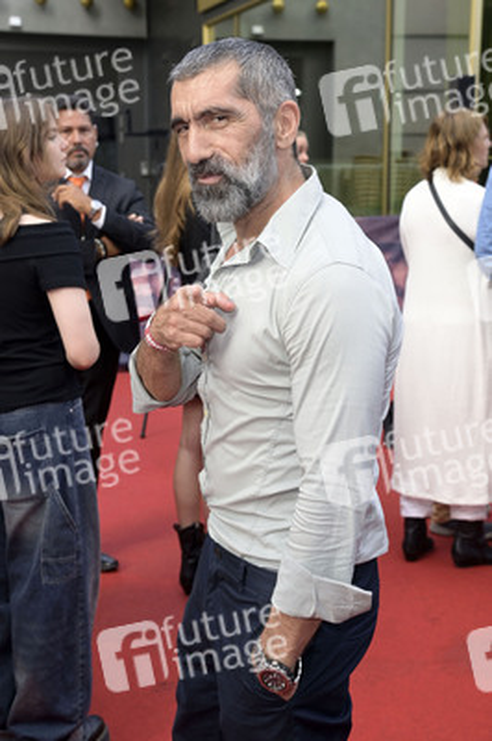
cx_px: 246
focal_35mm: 50
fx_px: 1027
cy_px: 370
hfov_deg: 26.9
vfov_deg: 39.6
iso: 400
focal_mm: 50
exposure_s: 1/200
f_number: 5.6
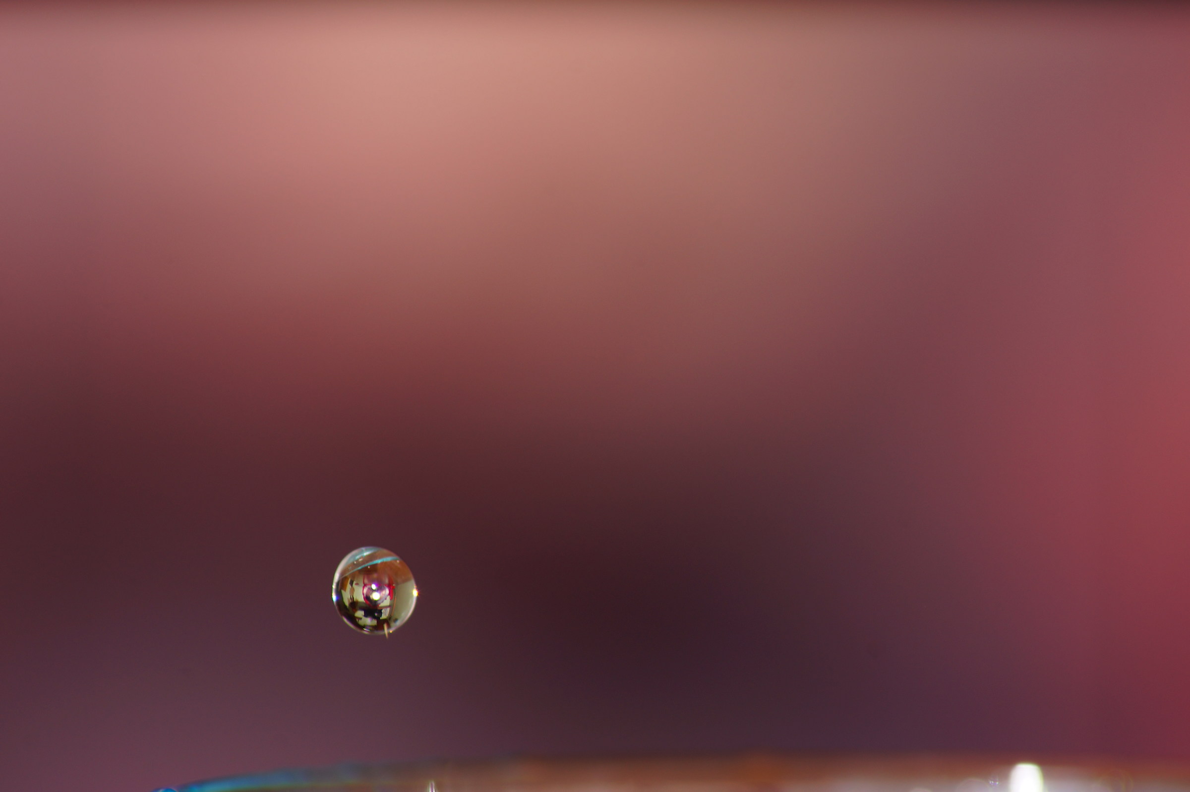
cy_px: 396
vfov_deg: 3.1
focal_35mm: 450
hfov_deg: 4.6
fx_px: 14865
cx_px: 595
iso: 100
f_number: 11
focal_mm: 300
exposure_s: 1/250
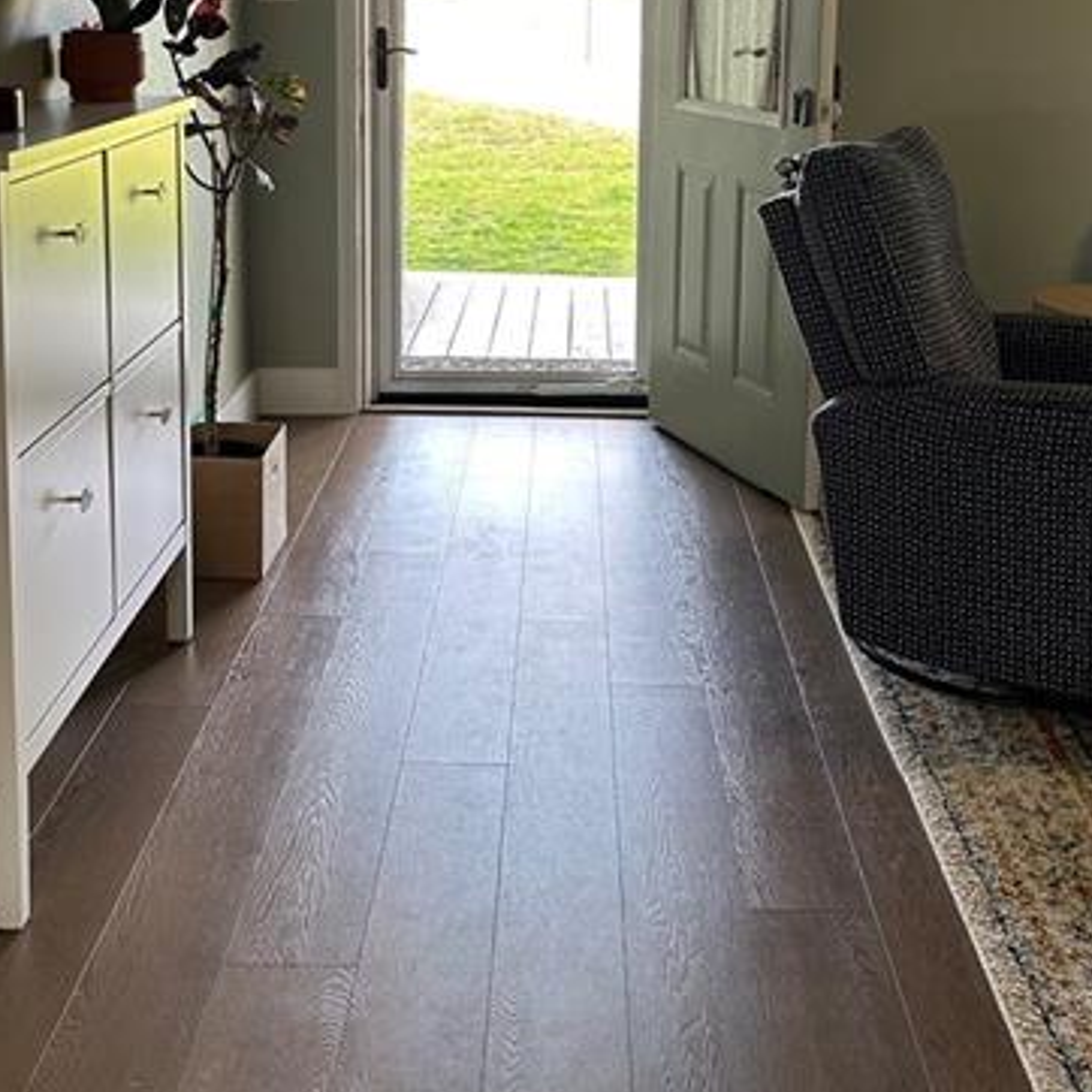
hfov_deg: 37.5
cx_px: 564
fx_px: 1606
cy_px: 175
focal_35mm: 45
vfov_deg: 35.9
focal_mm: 6.86
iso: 160
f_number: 1.78
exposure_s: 1/120
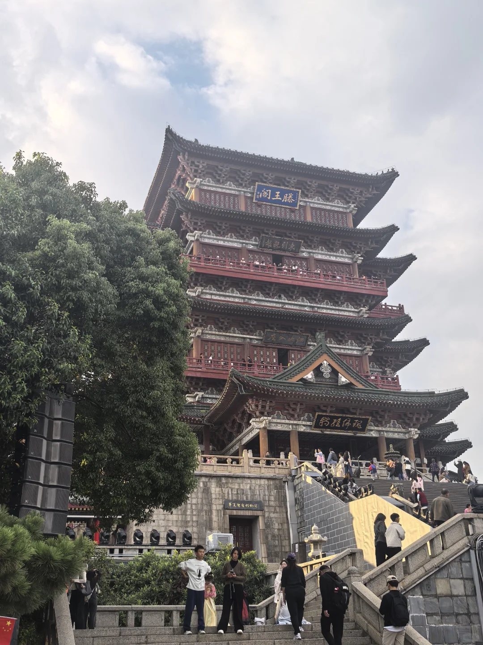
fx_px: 707
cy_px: 322
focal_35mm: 38
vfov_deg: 49.0
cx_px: 242
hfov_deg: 37.7
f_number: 2
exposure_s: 1/1437
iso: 50
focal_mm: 8.5
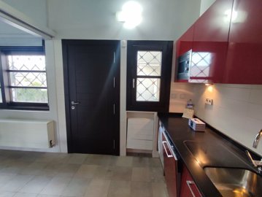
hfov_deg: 94.4
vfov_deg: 78.2
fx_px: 121
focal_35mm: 16
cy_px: 98
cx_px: 131
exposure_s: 1/60
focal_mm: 1.65
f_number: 2.2
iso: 116
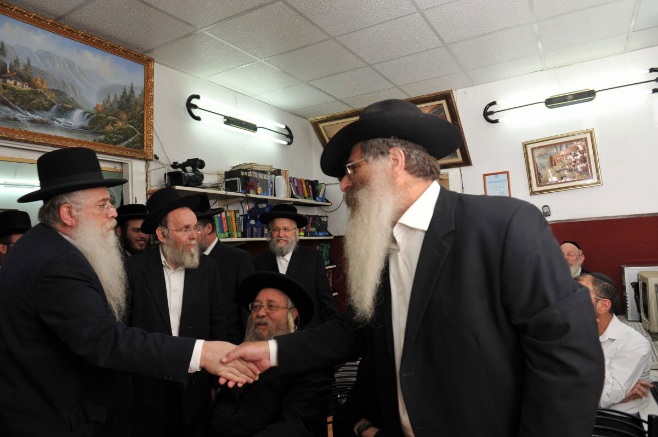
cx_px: 329
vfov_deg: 53.1
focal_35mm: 24
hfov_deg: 73.8
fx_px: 438
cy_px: 218
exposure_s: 1/160
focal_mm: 24
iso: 400
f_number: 5
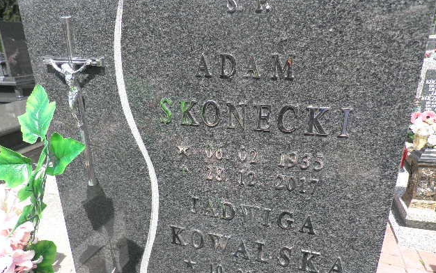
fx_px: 309
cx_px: 216
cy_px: 163
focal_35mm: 26
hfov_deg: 70.4
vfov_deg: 47.3
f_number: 8.3
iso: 64
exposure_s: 1/60
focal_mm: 4.3
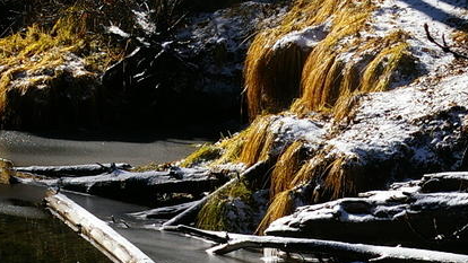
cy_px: 322
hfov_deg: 8.3
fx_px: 3234
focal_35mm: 261
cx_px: 367
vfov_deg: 4.6
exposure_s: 1/350
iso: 200
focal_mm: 55
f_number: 9.5
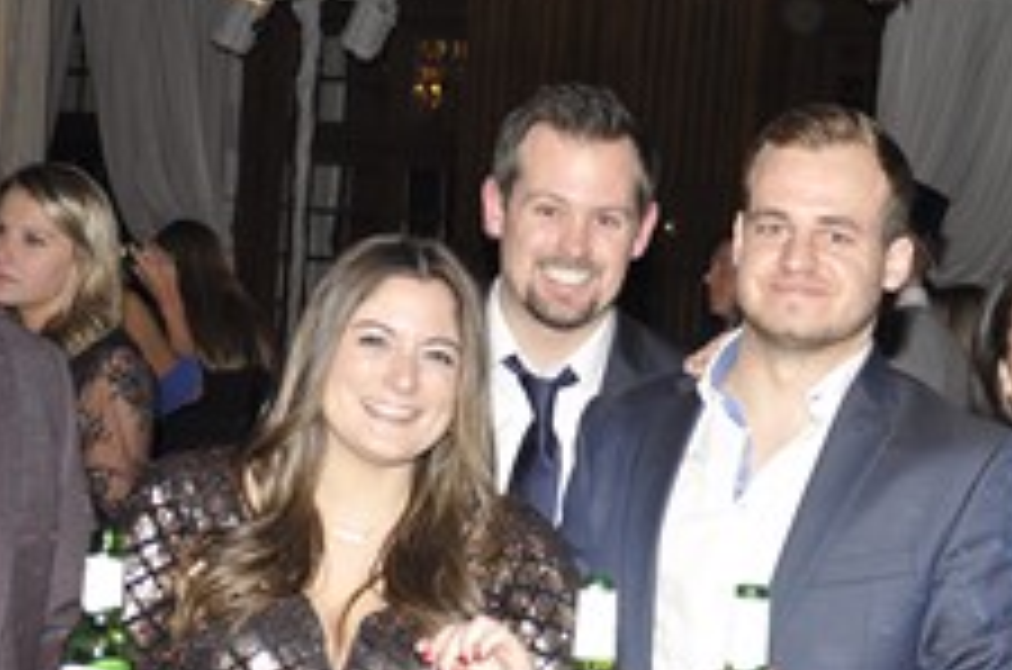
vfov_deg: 15.3
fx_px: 2469
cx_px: 769
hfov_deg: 22.9
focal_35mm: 88
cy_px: 573
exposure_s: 1/60
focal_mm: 24
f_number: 5
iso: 400
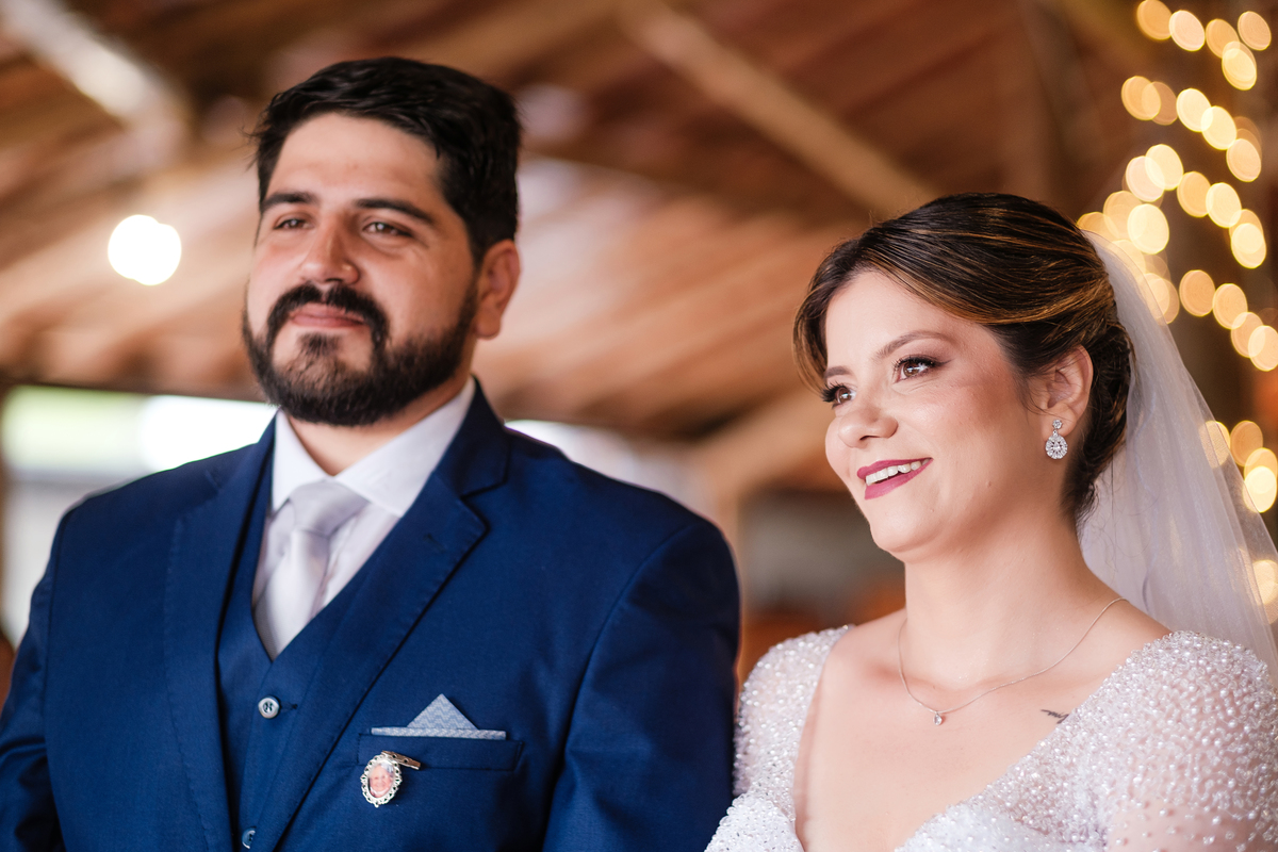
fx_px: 2982
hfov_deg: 24.2
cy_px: 426
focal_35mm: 84
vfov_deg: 16.3
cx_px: 639
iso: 320
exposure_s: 1/100
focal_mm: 56
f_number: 1.4
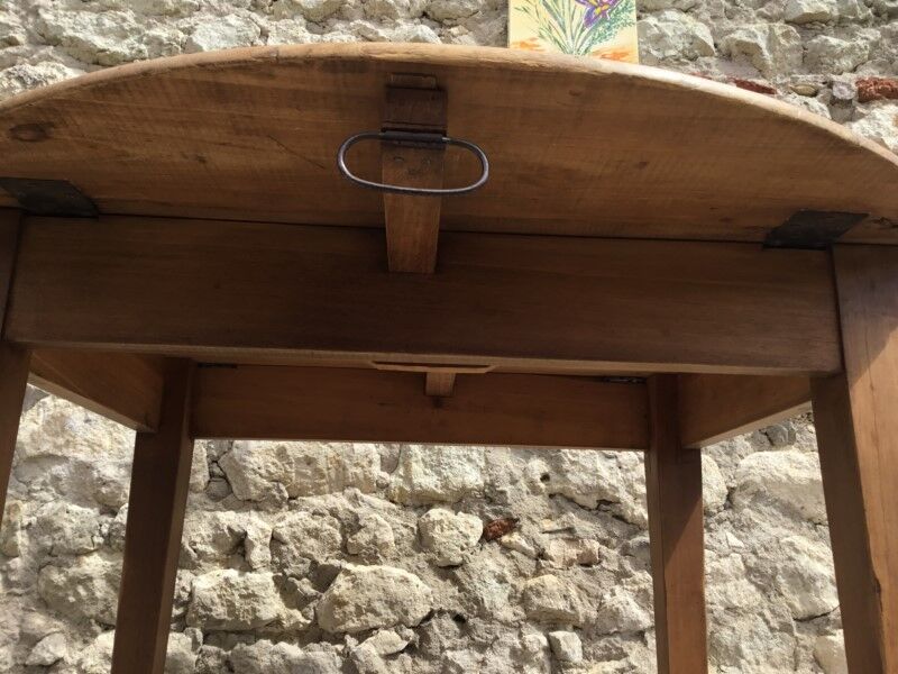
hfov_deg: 58.4
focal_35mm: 31
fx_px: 804
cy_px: 337
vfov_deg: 45.4
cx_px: 449
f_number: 2.4
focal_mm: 3.3
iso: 25
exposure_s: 1/769
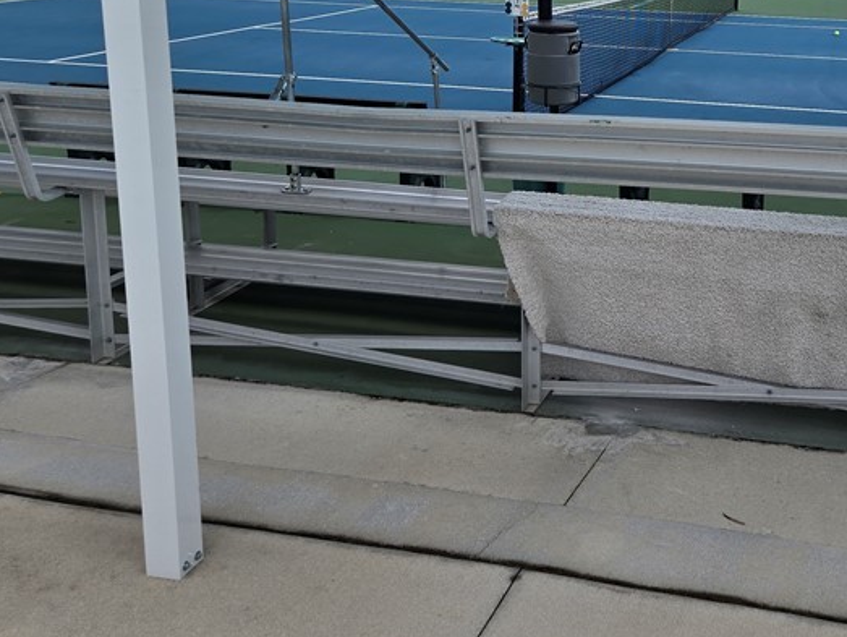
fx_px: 1102
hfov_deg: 40.5
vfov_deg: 31.2
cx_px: 667
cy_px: 107
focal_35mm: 45
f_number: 1.8
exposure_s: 1/1894
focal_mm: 5.4
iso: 25
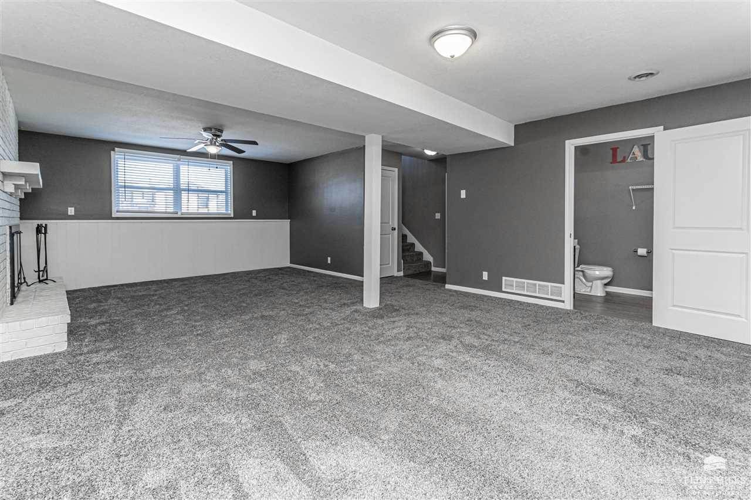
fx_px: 313
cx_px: 376
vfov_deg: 77.3
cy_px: 250
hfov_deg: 100.4
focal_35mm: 15
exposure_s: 1/60
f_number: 10
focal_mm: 10
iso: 1000
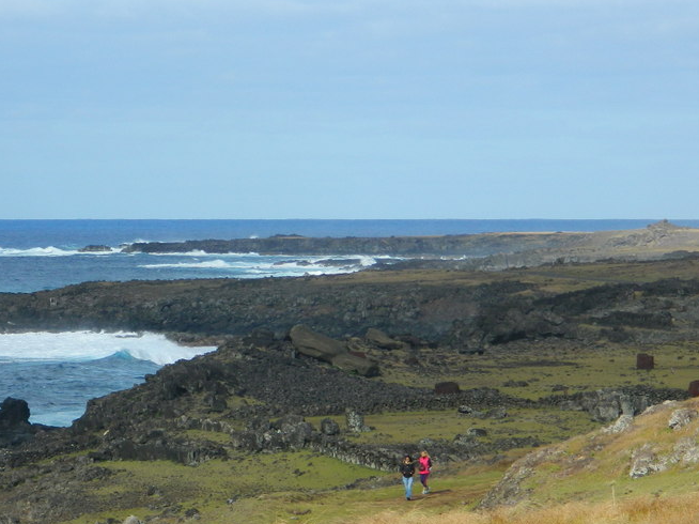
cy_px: 349
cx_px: 201
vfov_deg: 6.3
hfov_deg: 8.4
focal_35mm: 235
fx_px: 4744
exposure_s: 1/500
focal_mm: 27
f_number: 4.9
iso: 80
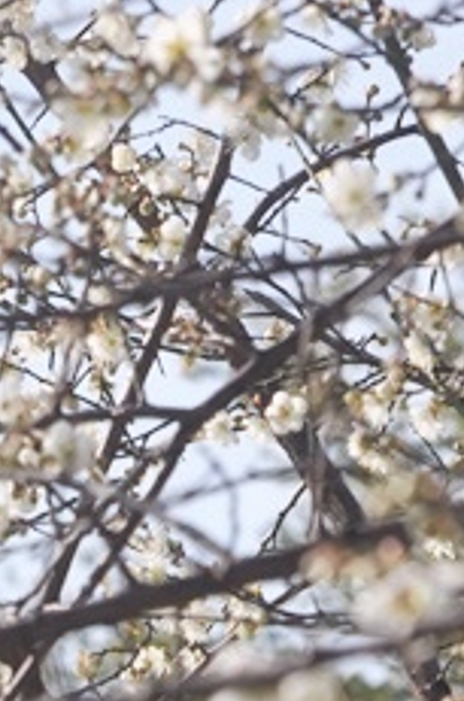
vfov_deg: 5.3
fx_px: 7568
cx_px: 29
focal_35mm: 390
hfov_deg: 3.5
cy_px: 1026
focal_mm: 75
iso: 200
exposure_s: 1/500
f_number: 8
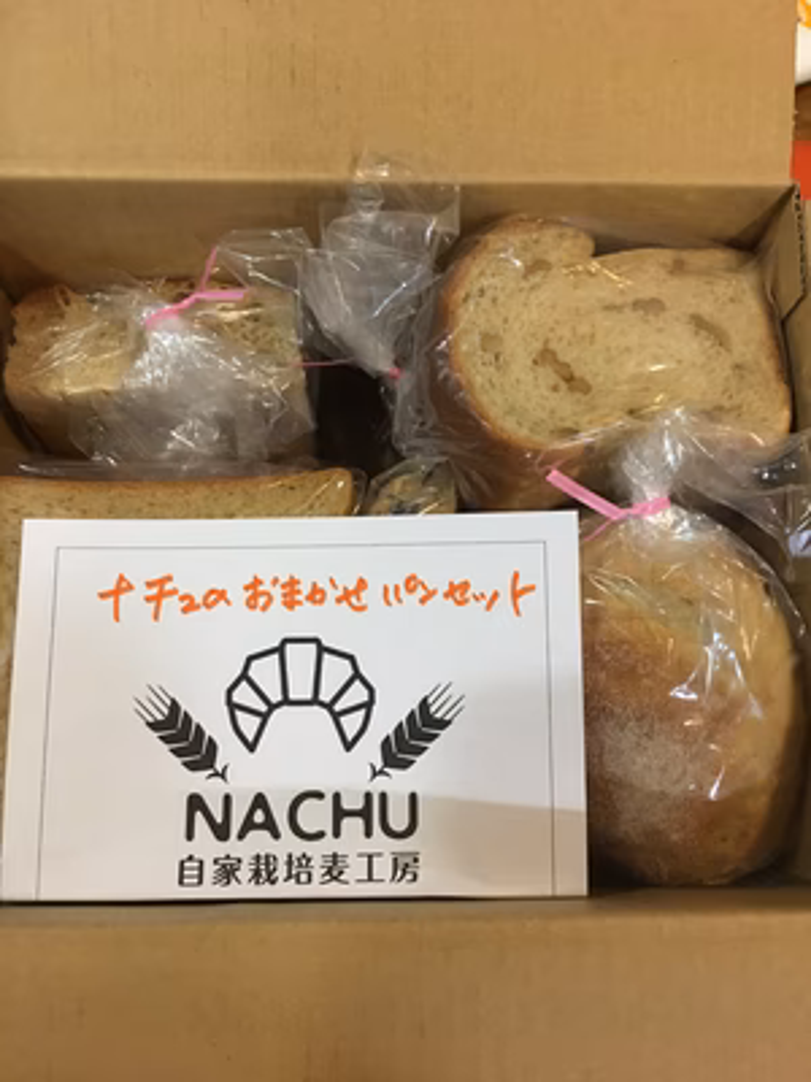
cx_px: 406
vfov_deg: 61.7
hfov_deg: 48.2
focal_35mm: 29
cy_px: 541
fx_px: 906
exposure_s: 1/15
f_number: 2.2
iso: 80
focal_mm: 4.15
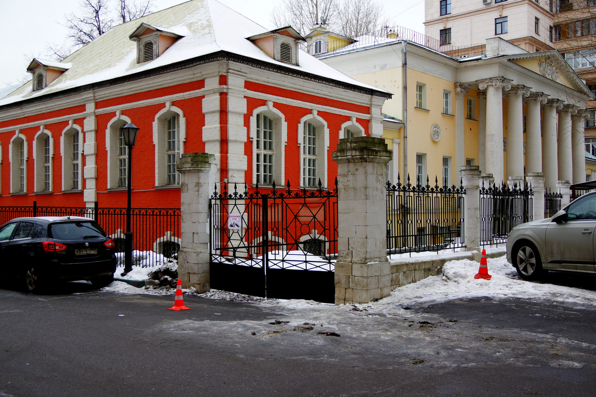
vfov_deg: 34.2
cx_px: 298
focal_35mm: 39
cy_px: 198
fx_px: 646
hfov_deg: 49.6
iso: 100
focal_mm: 26
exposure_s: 1/50
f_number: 4
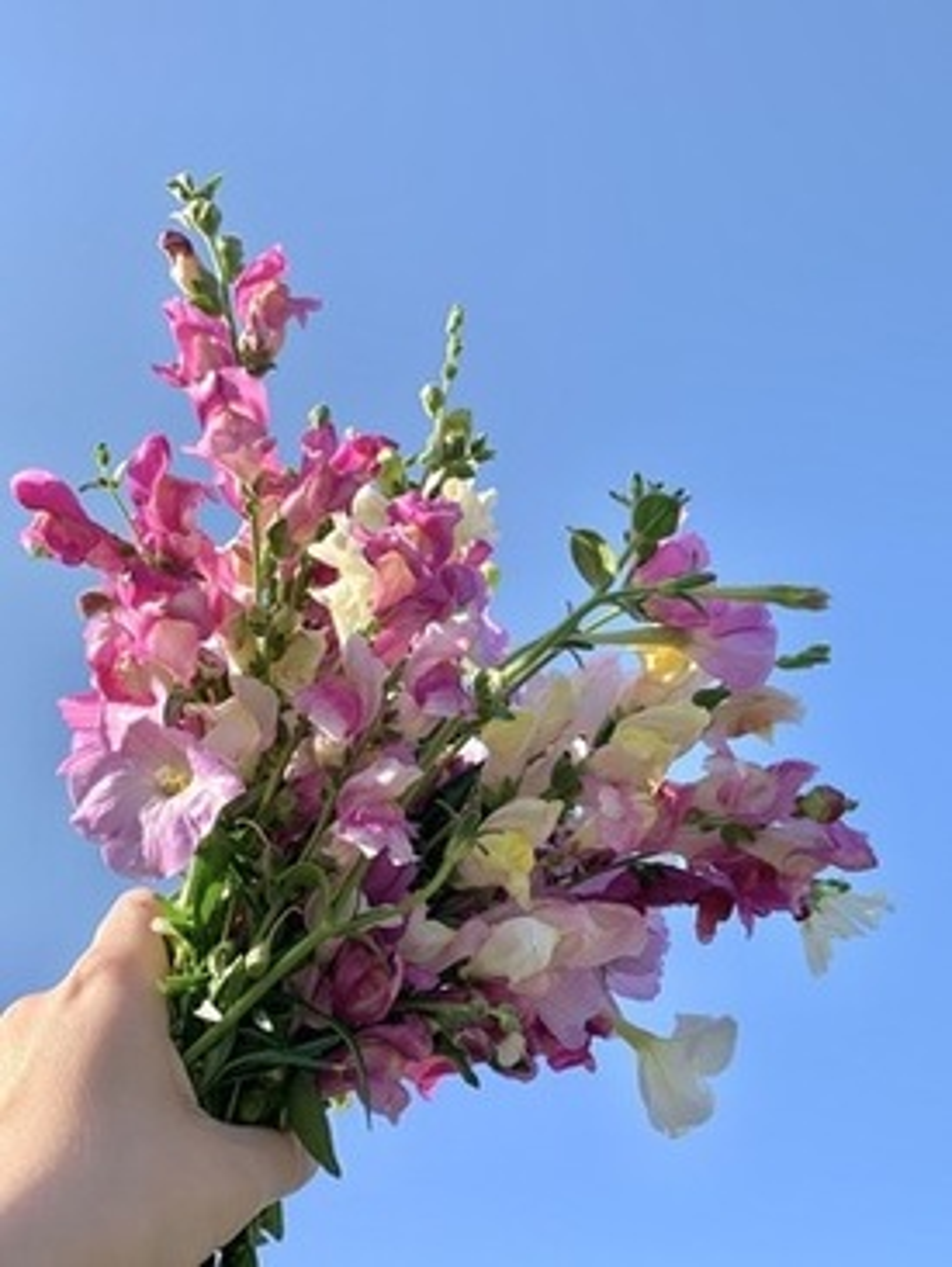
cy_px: 634
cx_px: 476
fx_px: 1392
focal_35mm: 38
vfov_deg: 48.9
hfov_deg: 37.8
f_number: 1.8
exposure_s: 1/911
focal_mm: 4.25
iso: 25
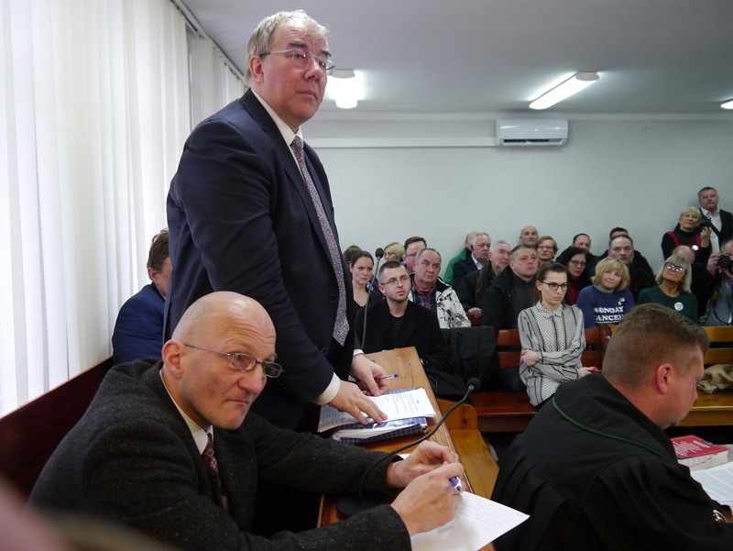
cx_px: 366
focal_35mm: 28
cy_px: 276
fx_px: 593
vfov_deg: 49.8
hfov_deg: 63.4
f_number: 3.5
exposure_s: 1/60
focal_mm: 14
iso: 800
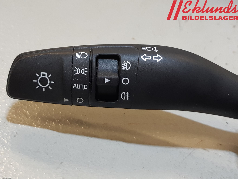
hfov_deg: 67.3
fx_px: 179
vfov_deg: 53.1
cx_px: 119
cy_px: 90
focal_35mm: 26
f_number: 1.7
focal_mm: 3.93
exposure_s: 1/50
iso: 64
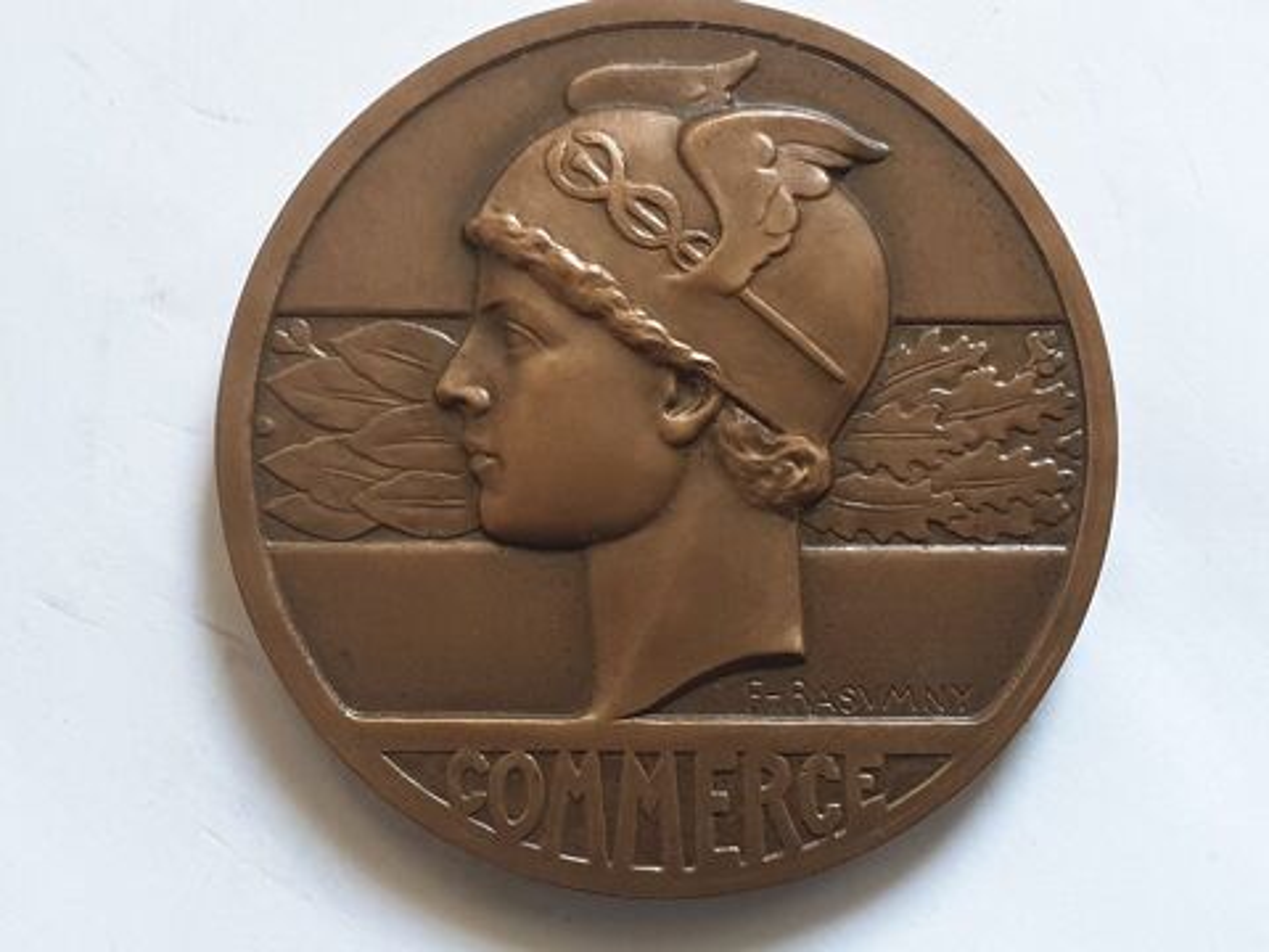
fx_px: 953
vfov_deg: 53.1
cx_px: 634
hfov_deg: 67.3
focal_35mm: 26
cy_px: 476
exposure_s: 1/50
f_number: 2.4
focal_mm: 4.3
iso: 250
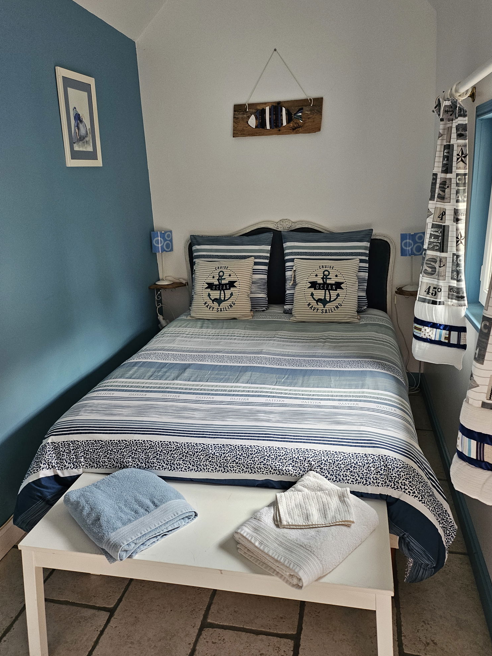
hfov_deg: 53.0
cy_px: 323
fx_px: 493
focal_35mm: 26
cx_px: 265
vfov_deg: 67.3
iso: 200
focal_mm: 5
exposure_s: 1/100
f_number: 1.8
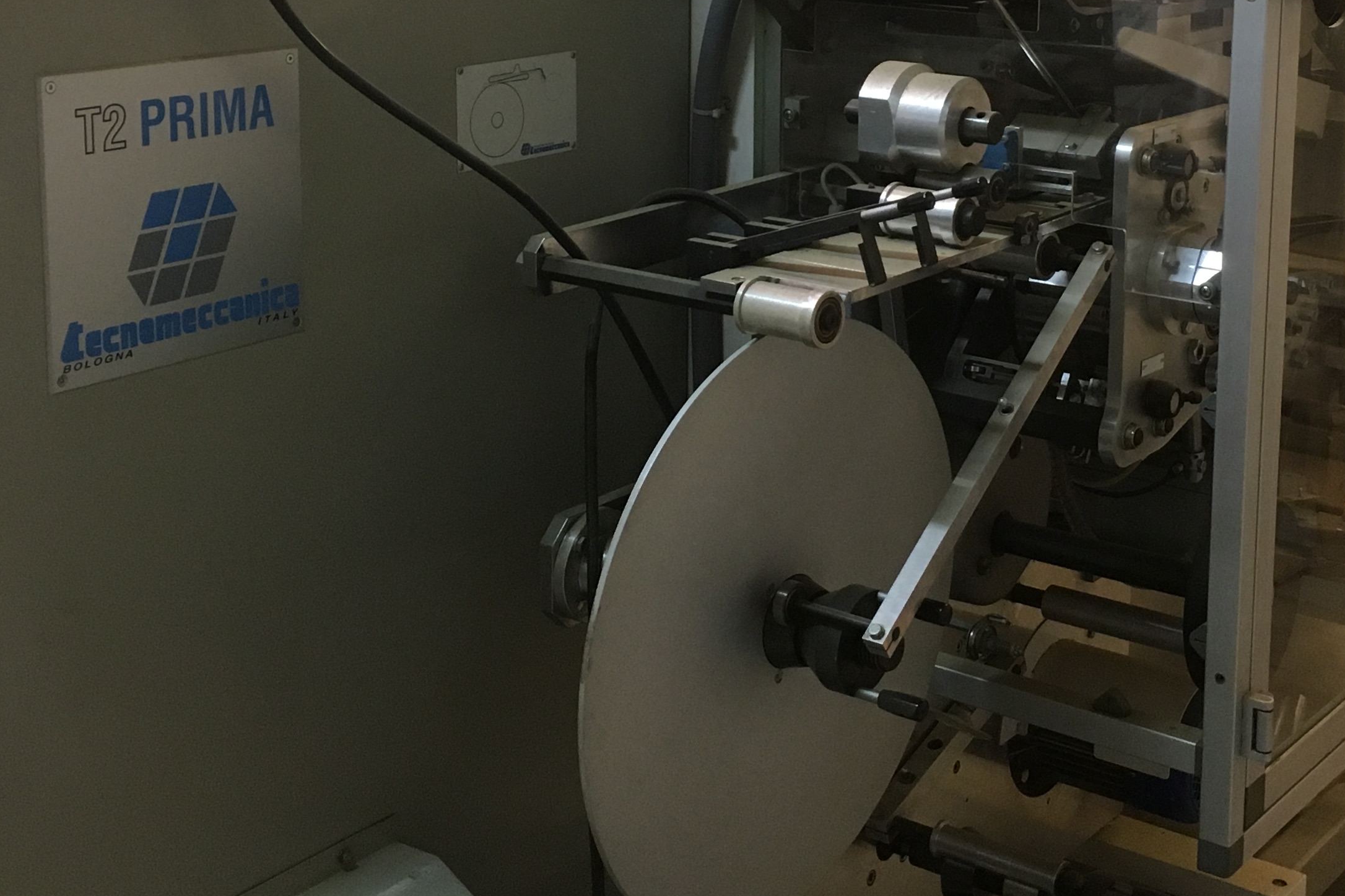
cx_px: 877
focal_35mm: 56
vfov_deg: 23.7
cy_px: 137
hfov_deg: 35.4
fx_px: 2092
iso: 160
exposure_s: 1/33
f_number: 2.2
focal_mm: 4.15
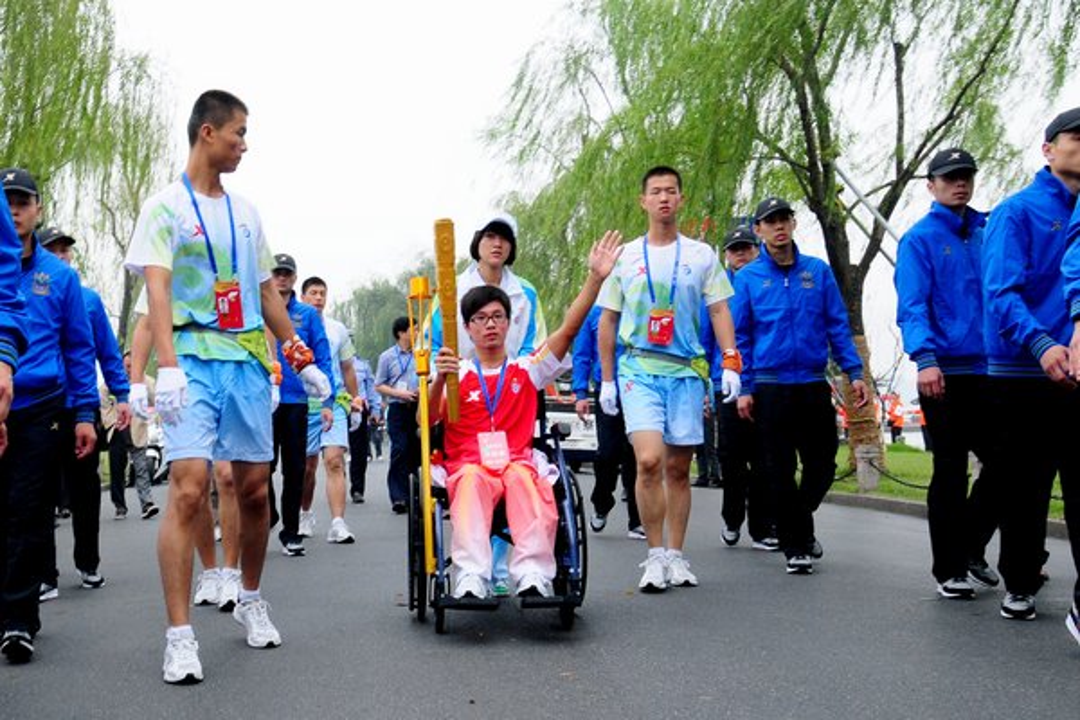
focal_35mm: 33
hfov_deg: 57.2
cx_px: 540
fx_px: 990
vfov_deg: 40.0
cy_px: 360
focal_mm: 22
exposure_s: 1/320
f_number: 9
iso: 500
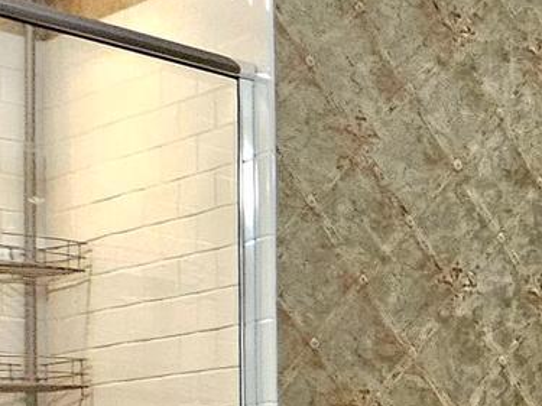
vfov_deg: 19.6
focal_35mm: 71
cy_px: 480
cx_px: 1260
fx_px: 1111
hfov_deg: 15.7
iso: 800
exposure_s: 1/24
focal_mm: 2.2
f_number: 2.2
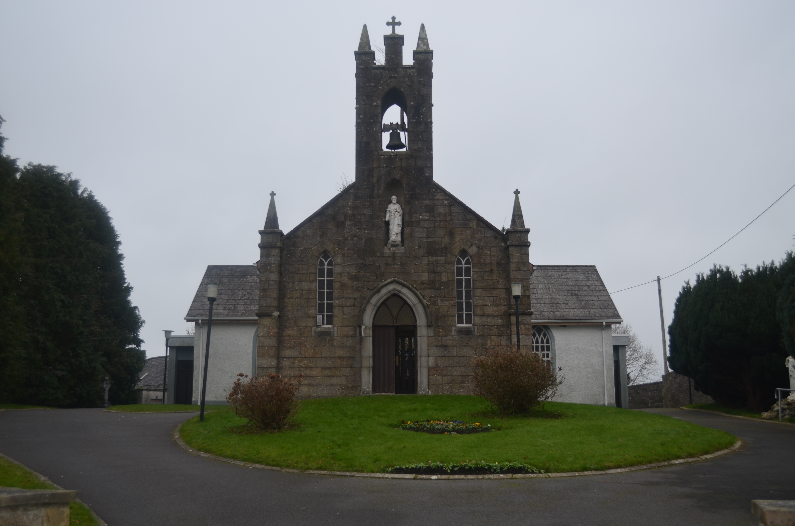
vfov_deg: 31.8
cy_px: 263
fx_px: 926
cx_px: 398
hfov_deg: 46.5
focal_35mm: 42
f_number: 5
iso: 100
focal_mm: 28
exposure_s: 1/200
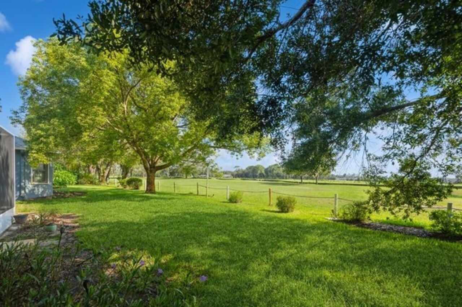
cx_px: 231
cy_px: 154
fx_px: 212
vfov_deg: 72.0
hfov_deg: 95.0
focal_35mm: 16
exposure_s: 1/250
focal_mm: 11
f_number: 8
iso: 200
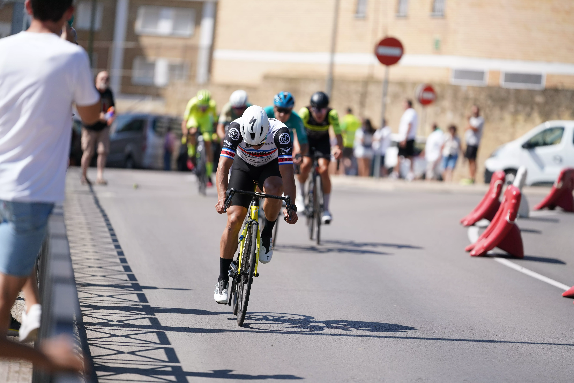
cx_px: 287
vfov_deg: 6.9
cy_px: 192
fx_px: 3189
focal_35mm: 200
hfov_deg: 10.3
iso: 400
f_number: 2.8
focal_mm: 200
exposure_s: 1/5000
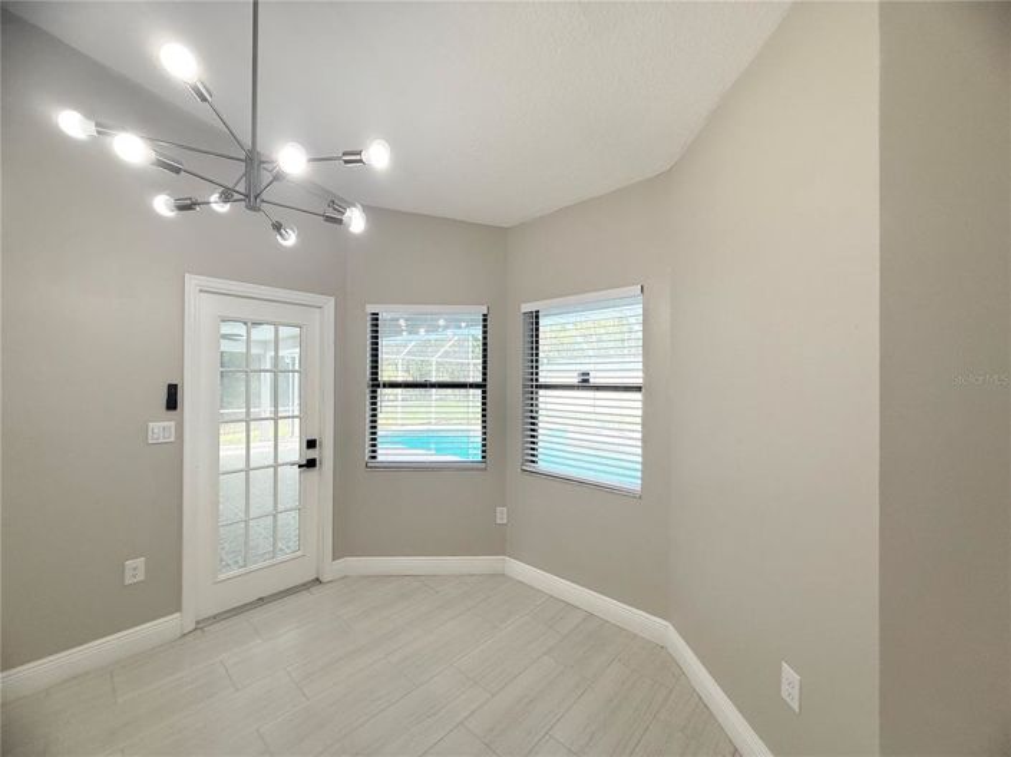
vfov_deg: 85.6
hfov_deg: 102.1
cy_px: 378
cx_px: 506
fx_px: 409
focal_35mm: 14
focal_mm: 2.22
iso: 64
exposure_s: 1/180
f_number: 2.2
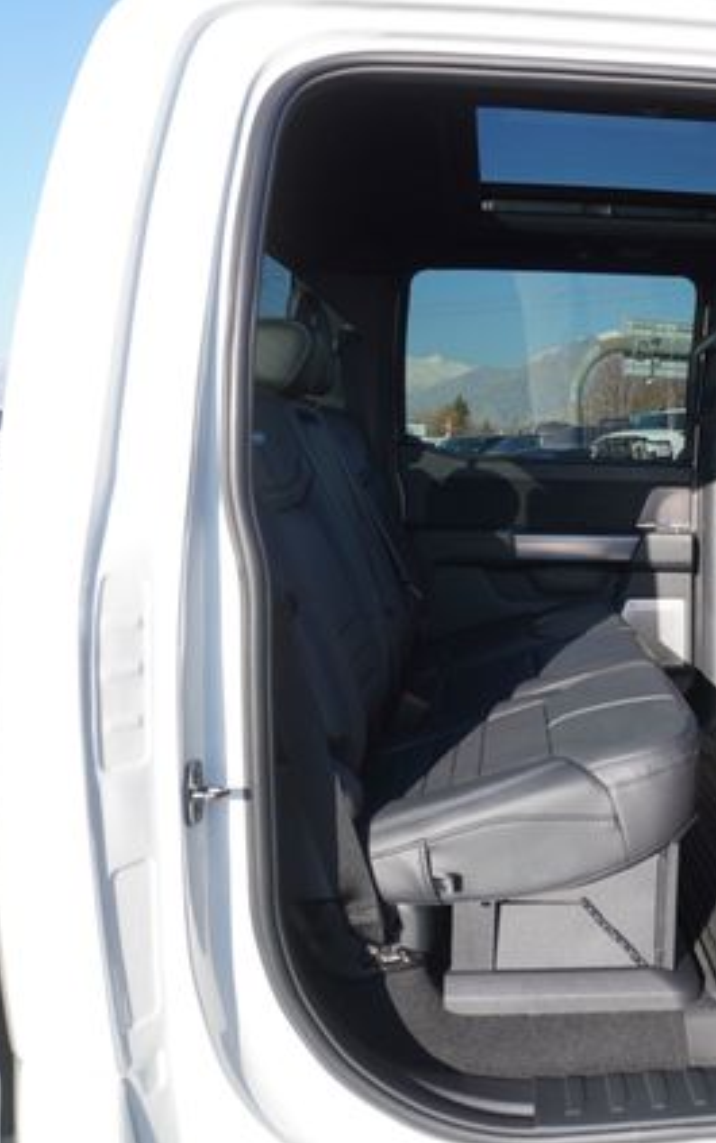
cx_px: 673
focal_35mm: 37
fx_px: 1153
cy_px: 576
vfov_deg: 52.7
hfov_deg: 32.4
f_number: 6.3
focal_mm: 16
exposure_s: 1/160
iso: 100
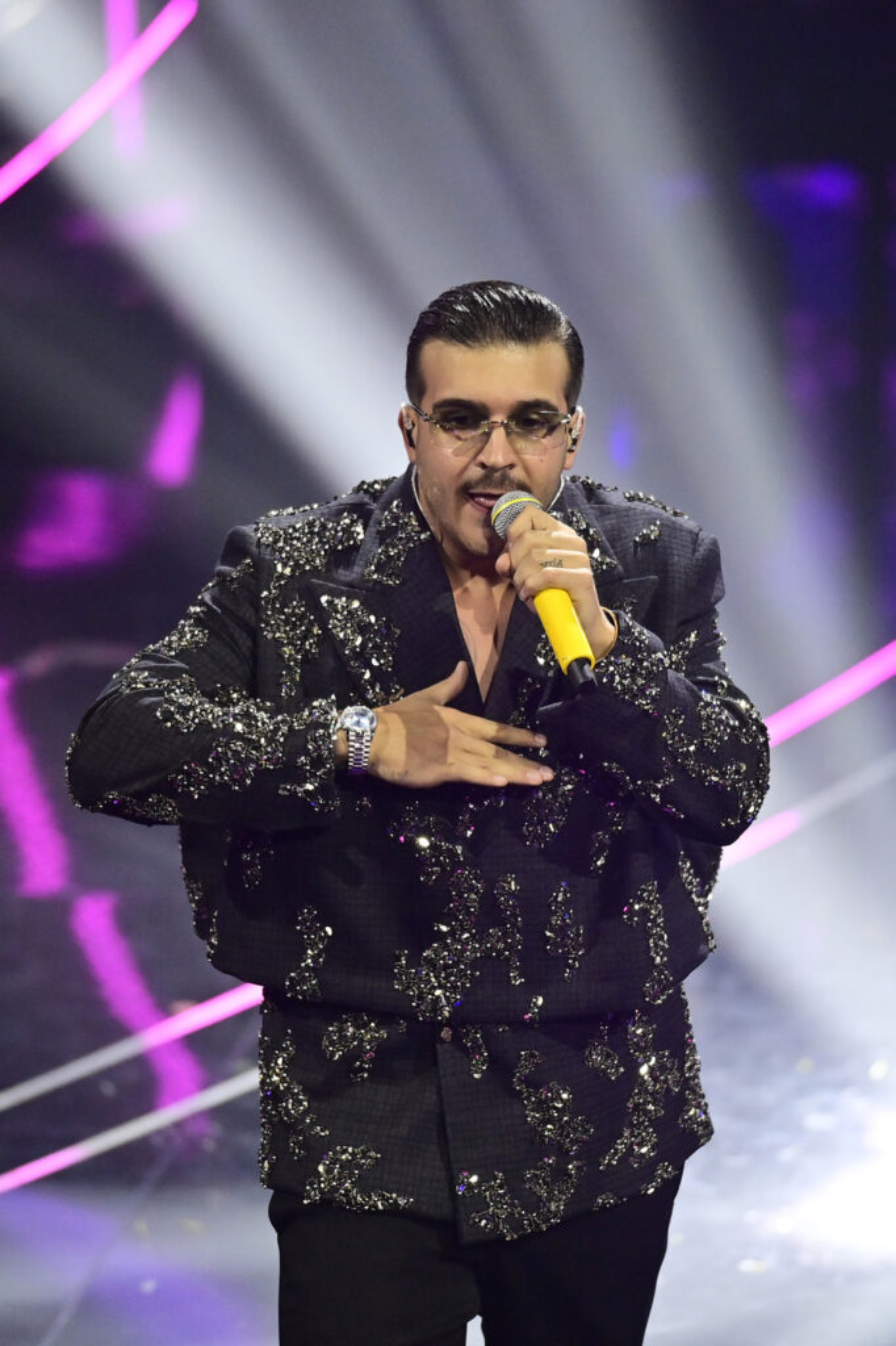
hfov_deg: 4.6
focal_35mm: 300
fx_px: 11207
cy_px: 673
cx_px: 448
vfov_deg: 6.9
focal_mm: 300
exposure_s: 1/500
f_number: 2.8
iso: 4000
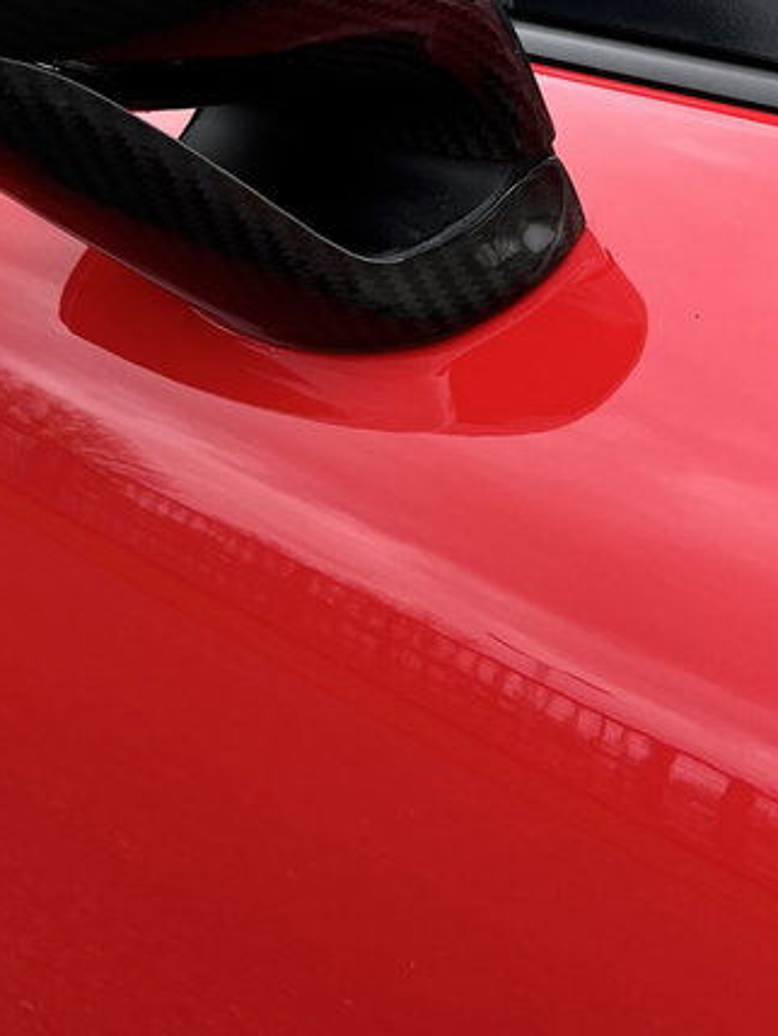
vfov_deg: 27.7
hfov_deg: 22.6
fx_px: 1857
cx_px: -31
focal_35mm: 62
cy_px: -181
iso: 50
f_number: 1.6
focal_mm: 5.1
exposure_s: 1/804
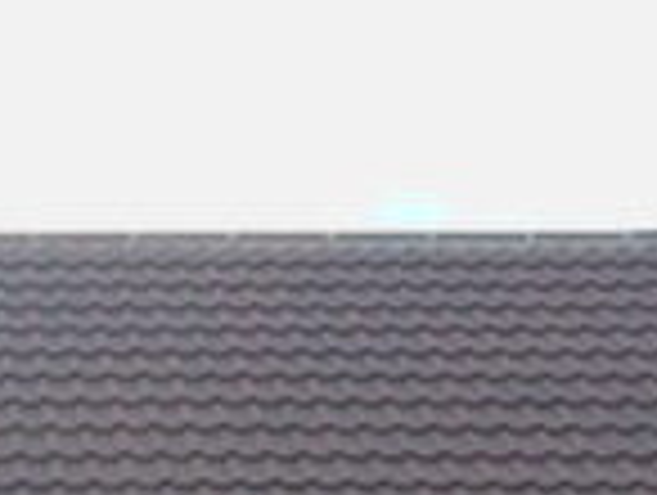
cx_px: -400
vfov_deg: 7.2
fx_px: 3726
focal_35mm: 196
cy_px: 1163
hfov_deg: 9.7
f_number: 3.6
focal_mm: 7.2
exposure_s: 1/40
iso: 125
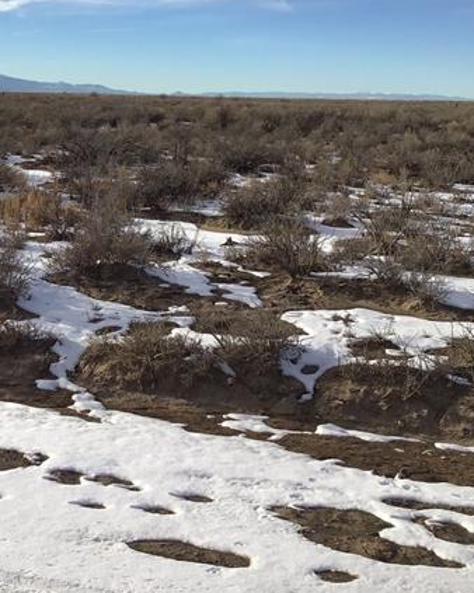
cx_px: 90
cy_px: 129
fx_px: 965
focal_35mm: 55
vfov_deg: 33.3
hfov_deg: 27.0
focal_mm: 3.3
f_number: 2.4
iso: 25
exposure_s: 1/1631
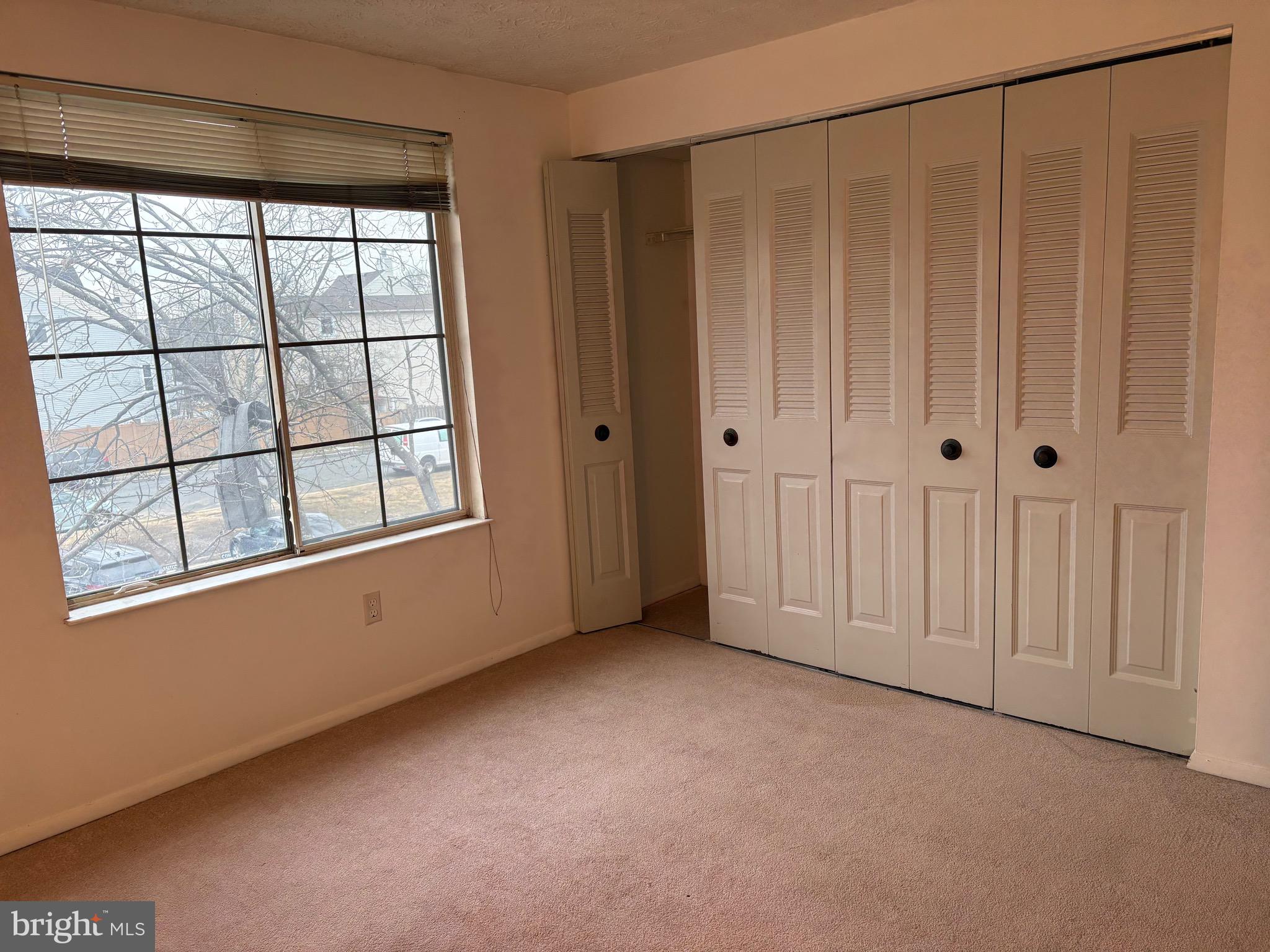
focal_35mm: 26
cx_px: 635
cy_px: 476
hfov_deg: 67.3
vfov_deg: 53.1
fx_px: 954
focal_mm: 5.96
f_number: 1.6
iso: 125
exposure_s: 1/120
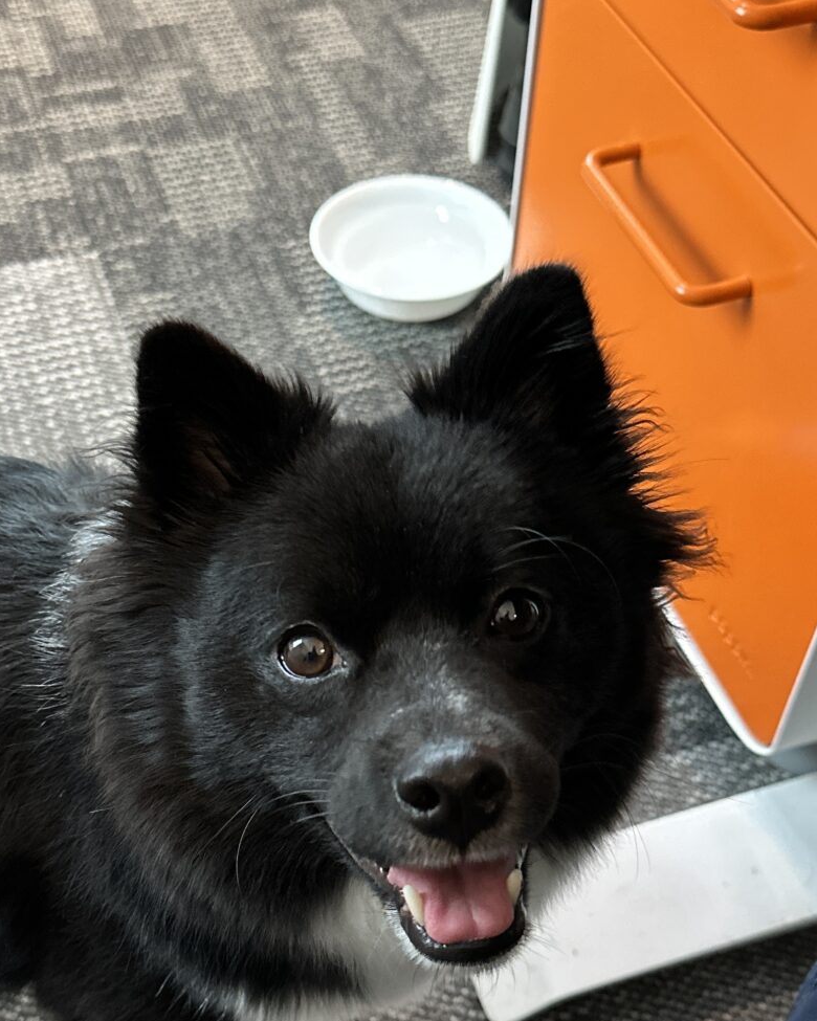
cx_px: 345
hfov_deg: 31.4
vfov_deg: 38.6
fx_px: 1451
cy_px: 608
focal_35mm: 48
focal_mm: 6.86
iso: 640
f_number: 1.78
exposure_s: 1/60
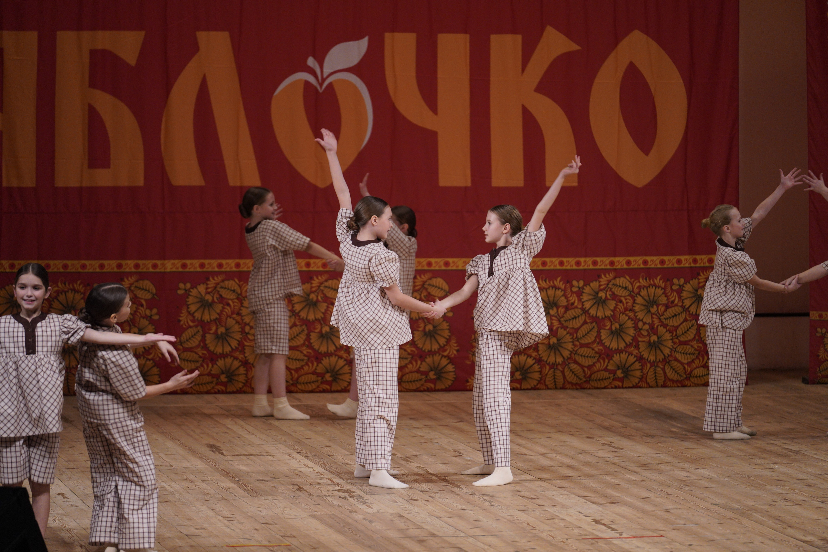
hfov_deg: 11.4
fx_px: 4140
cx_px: 414
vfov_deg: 7.6
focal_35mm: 180
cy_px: 276
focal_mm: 180
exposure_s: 1/400
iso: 1600
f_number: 2.8
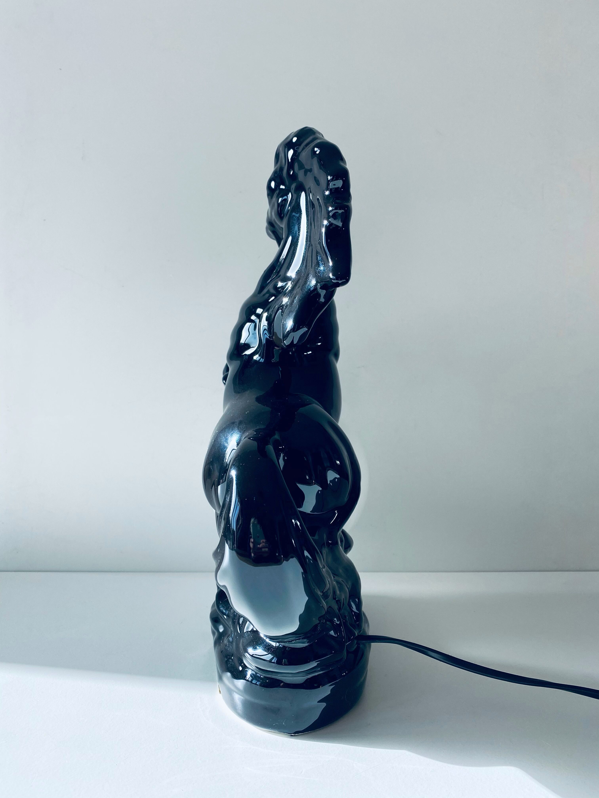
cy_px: 399
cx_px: 300
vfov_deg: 67.3
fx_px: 600
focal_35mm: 26
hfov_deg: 53.1
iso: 32
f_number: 1.8
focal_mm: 4.25
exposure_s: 1/565
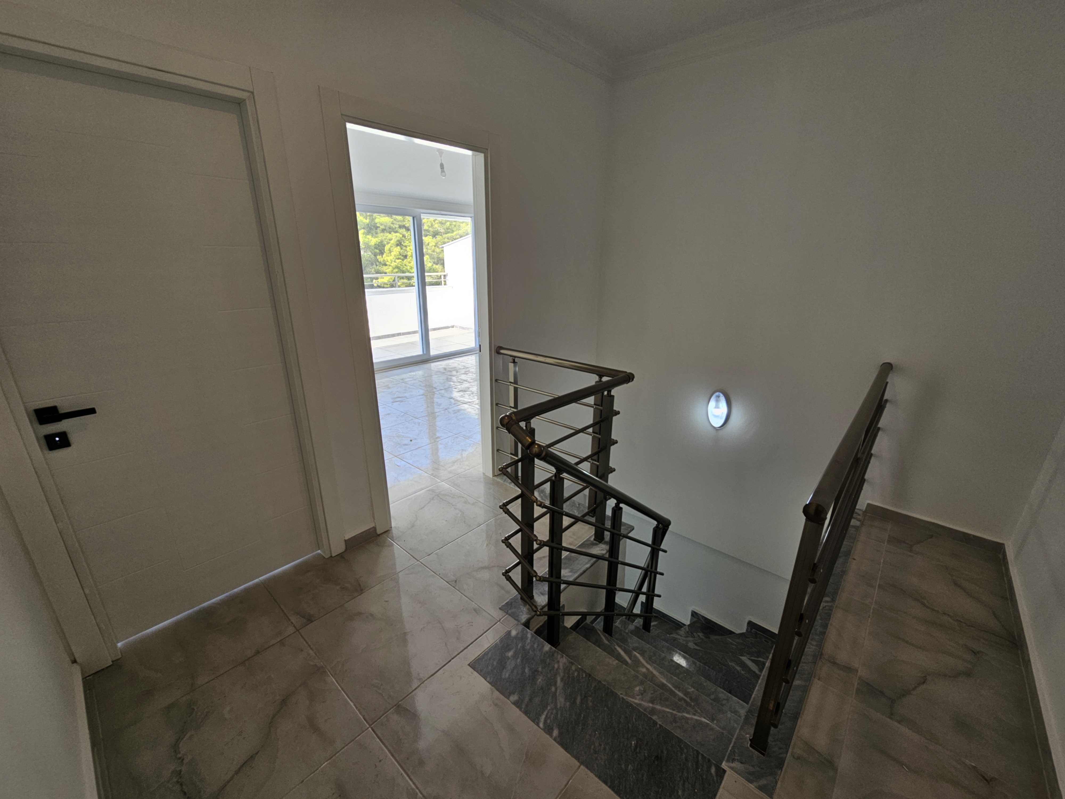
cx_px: 532
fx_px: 400
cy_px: 400
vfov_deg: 89.9
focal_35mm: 13
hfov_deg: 106.2
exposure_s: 1/104
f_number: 2.2
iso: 50
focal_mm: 2.2
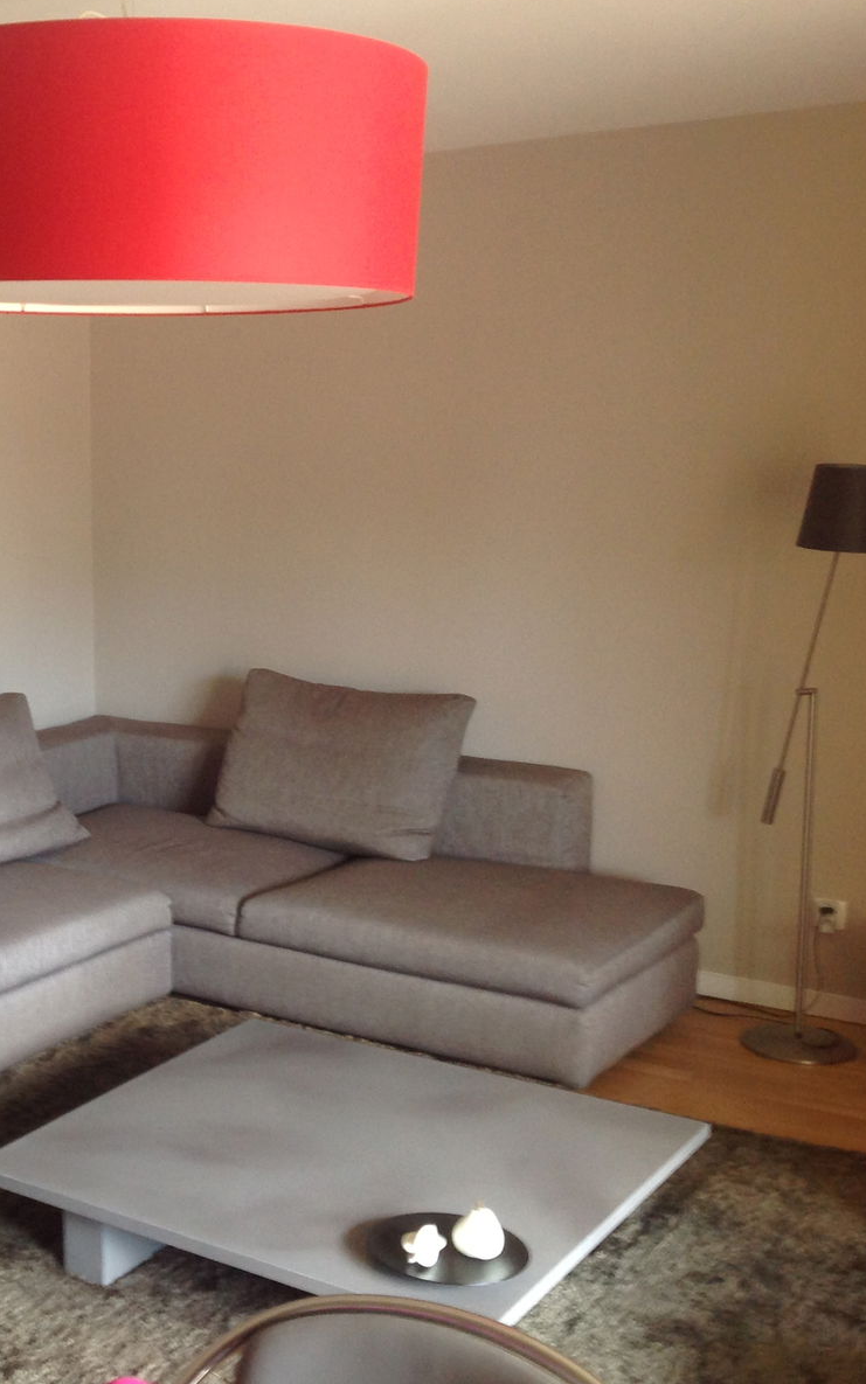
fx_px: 1887
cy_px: 690
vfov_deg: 40.3
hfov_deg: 24.5
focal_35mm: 50
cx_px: -21
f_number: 2.4
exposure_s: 1/15
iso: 100
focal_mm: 4.28
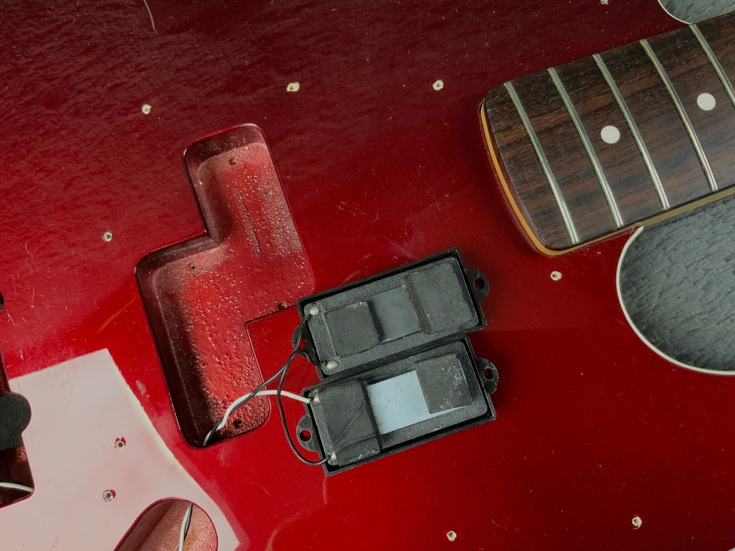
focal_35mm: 29
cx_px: 368
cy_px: 276
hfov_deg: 61.7
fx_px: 616
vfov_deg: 48.2
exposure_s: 1/60
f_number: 1.8
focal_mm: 3
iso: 160
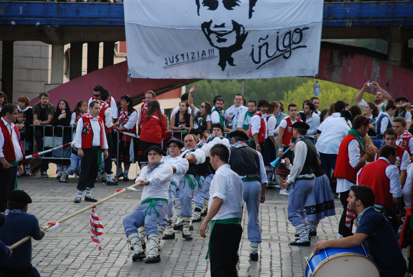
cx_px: 206
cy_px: 138
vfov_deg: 6.8
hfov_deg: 10.1
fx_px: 2328
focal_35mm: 202
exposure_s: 1/125
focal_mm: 135
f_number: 5.6
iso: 400
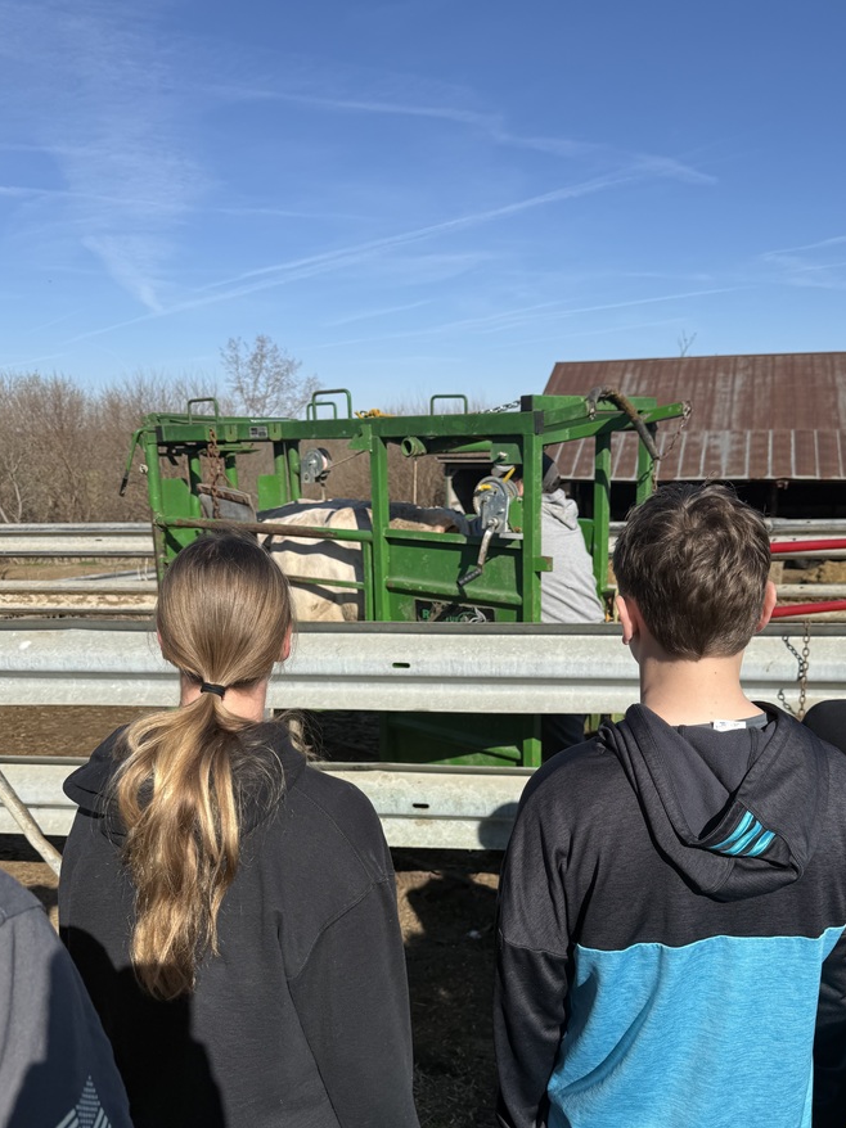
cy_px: 655
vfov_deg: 63.1
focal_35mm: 28
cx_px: 482
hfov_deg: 49.6
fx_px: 913
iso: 80
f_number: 1.78
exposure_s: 1/5319
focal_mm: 6.76
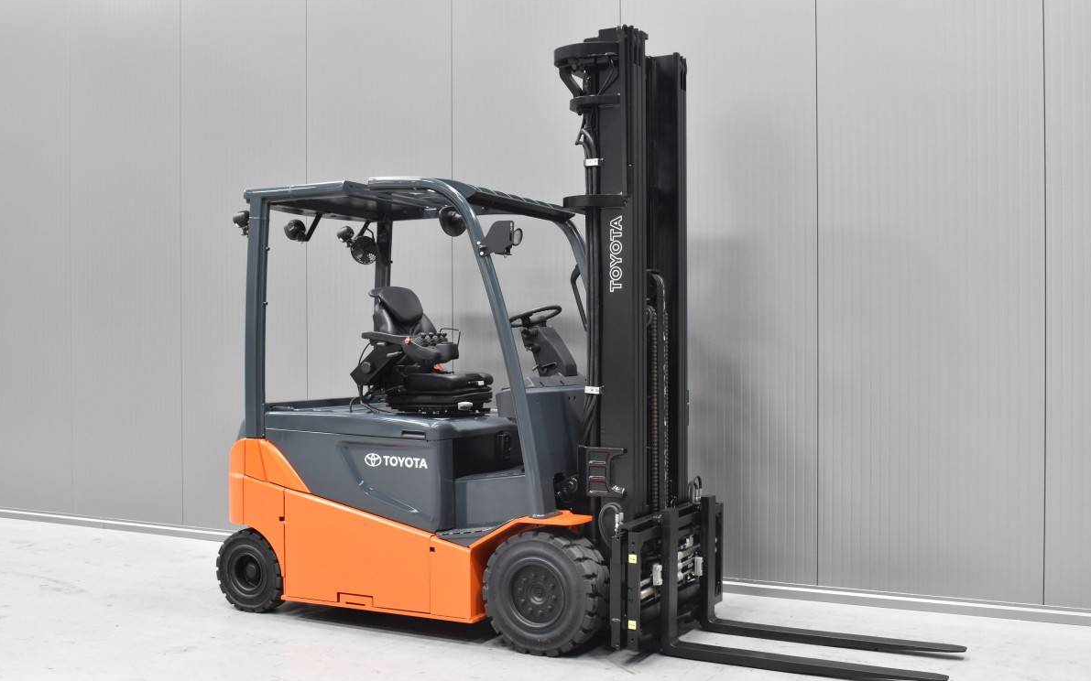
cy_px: 352
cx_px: 547
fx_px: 1145
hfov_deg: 50.9
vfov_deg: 33.1
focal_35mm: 39
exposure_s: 1/15
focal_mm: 25
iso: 1600
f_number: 7.1
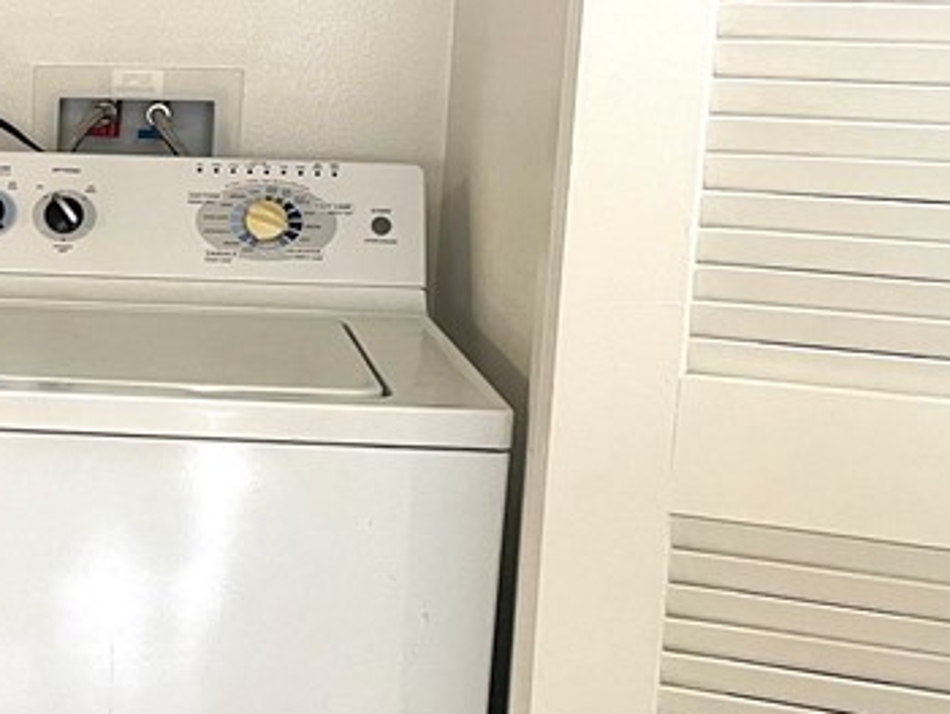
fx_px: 2087
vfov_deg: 19.4
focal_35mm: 76
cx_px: -81
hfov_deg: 24.1
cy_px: 426
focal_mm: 4.2
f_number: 1.6
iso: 125
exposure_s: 1/60
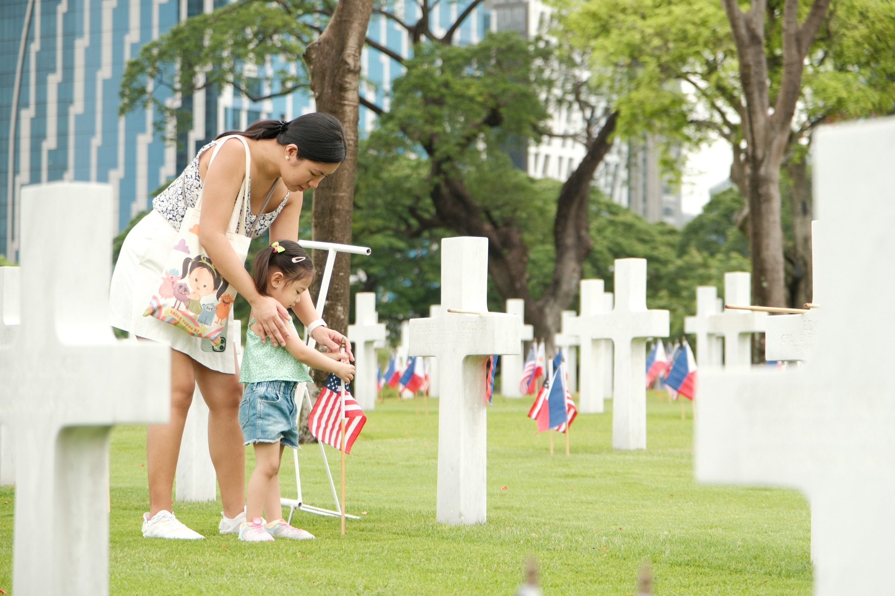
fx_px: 2983
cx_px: 448
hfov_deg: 17.1
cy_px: 298
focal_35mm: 120
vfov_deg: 11.4
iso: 125
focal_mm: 80
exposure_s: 1/100
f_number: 4
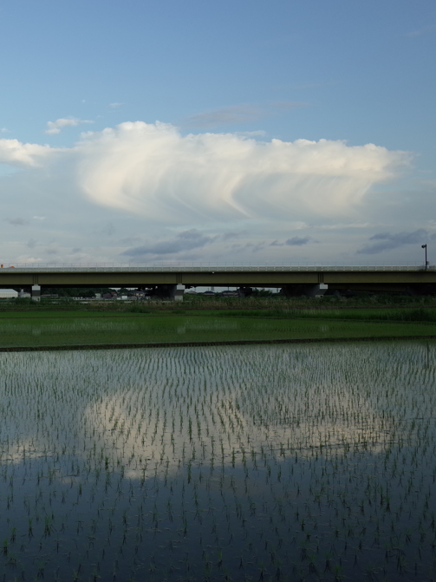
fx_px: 689
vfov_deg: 45.8
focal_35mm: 41
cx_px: 16
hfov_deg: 32.7
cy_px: 290
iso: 100
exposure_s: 1/320
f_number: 4
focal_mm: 18.3
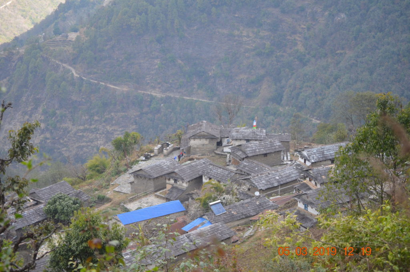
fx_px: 938
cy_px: 136
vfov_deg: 16.5
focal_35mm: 82
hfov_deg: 24.7
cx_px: 205
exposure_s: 1/1000
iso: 800
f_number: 4
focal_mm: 55
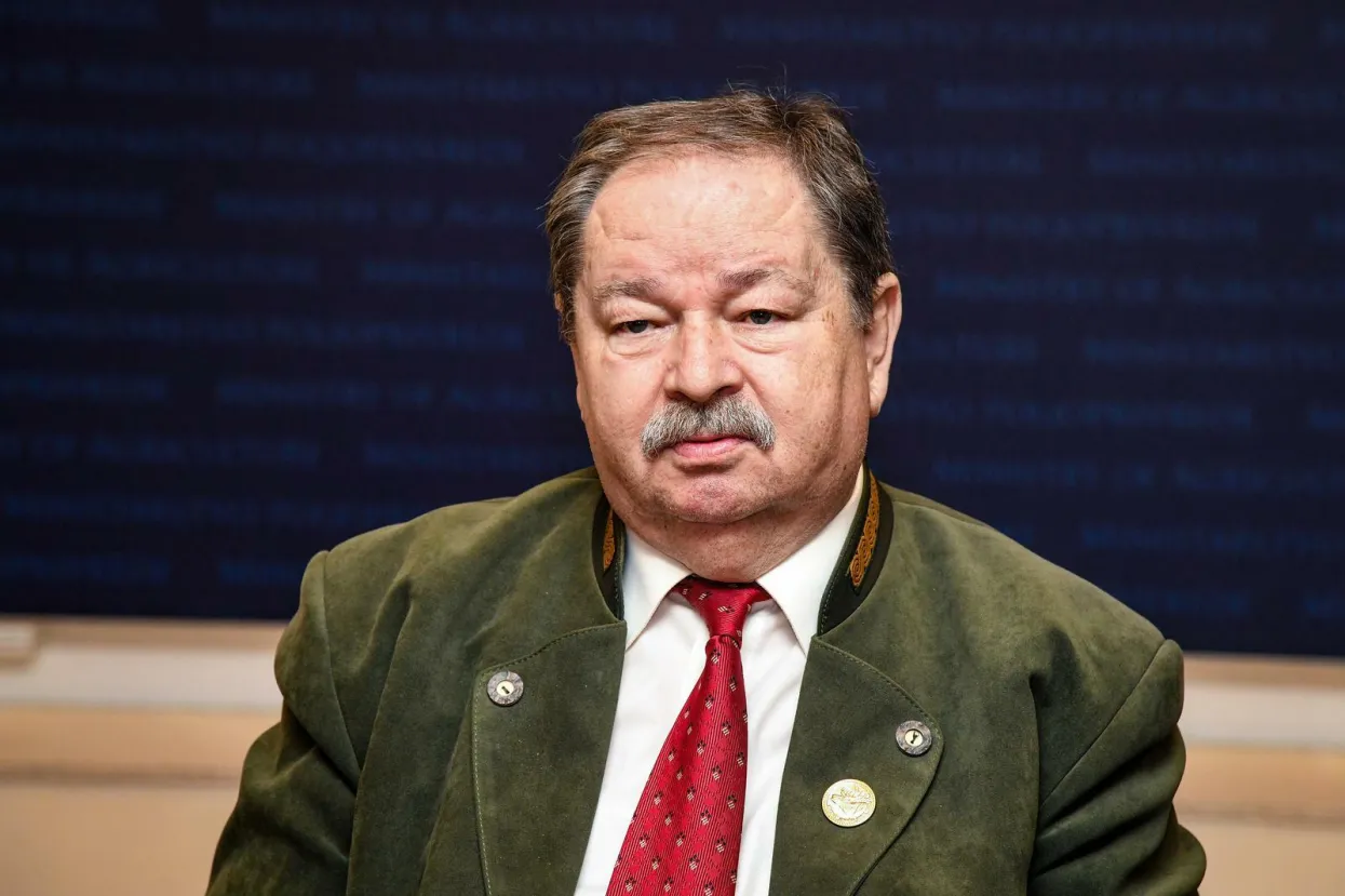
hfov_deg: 17.1
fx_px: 4481
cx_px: 672
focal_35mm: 120
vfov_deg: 11.4
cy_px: 448
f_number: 5.6
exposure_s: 1/200
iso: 2000
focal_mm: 120
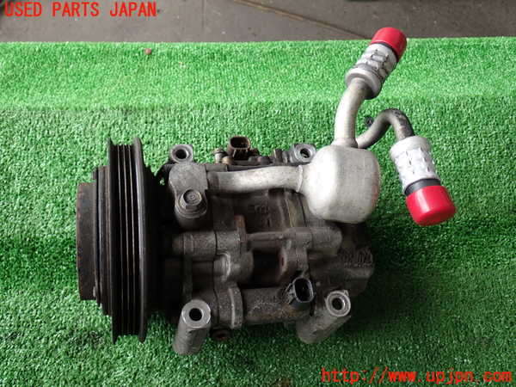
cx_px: 258
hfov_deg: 49.0
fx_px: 566
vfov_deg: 37.7
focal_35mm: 38
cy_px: 194
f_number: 2.7
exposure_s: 1/80
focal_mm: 6.83
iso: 125
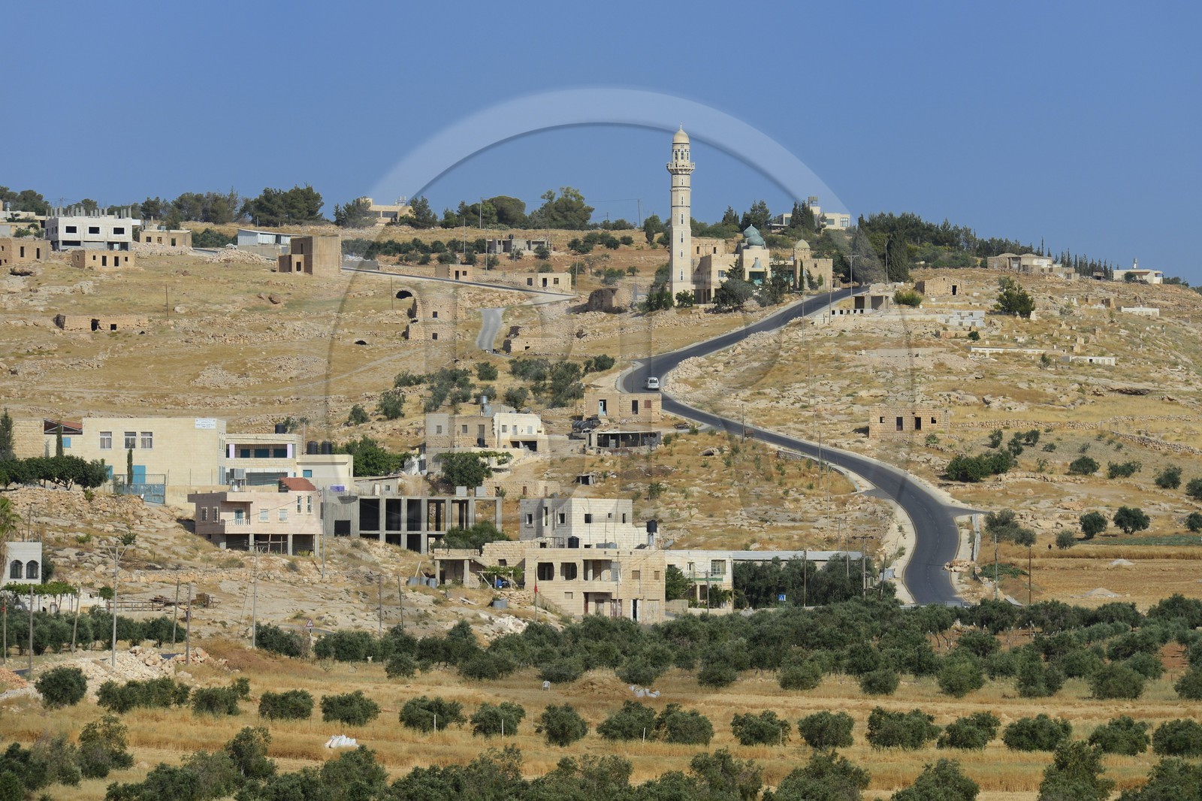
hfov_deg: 10.3
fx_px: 6676
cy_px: 400
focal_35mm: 200
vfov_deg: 6.9
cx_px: 601
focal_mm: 200
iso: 200
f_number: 9
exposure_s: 1/800
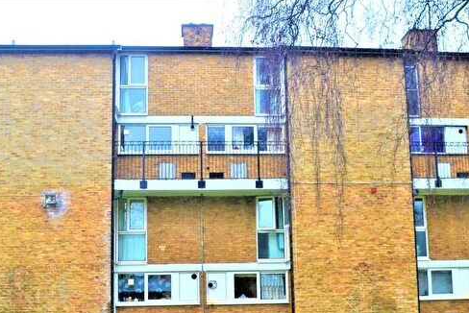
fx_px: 561
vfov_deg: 30.9
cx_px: 238
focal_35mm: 43
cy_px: 220
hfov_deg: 45.4
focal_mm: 20
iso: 160
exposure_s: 1/125
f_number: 5.6
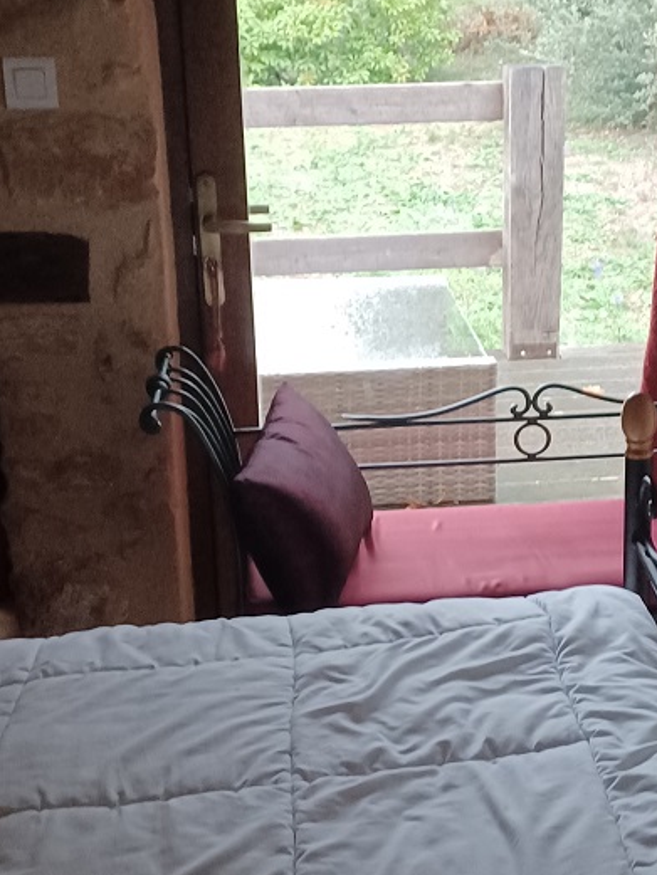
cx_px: 435
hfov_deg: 22.8
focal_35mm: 64
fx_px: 1619
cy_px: 421
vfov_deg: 30.3
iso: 800
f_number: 1.8
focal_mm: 4.6
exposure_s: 1/25
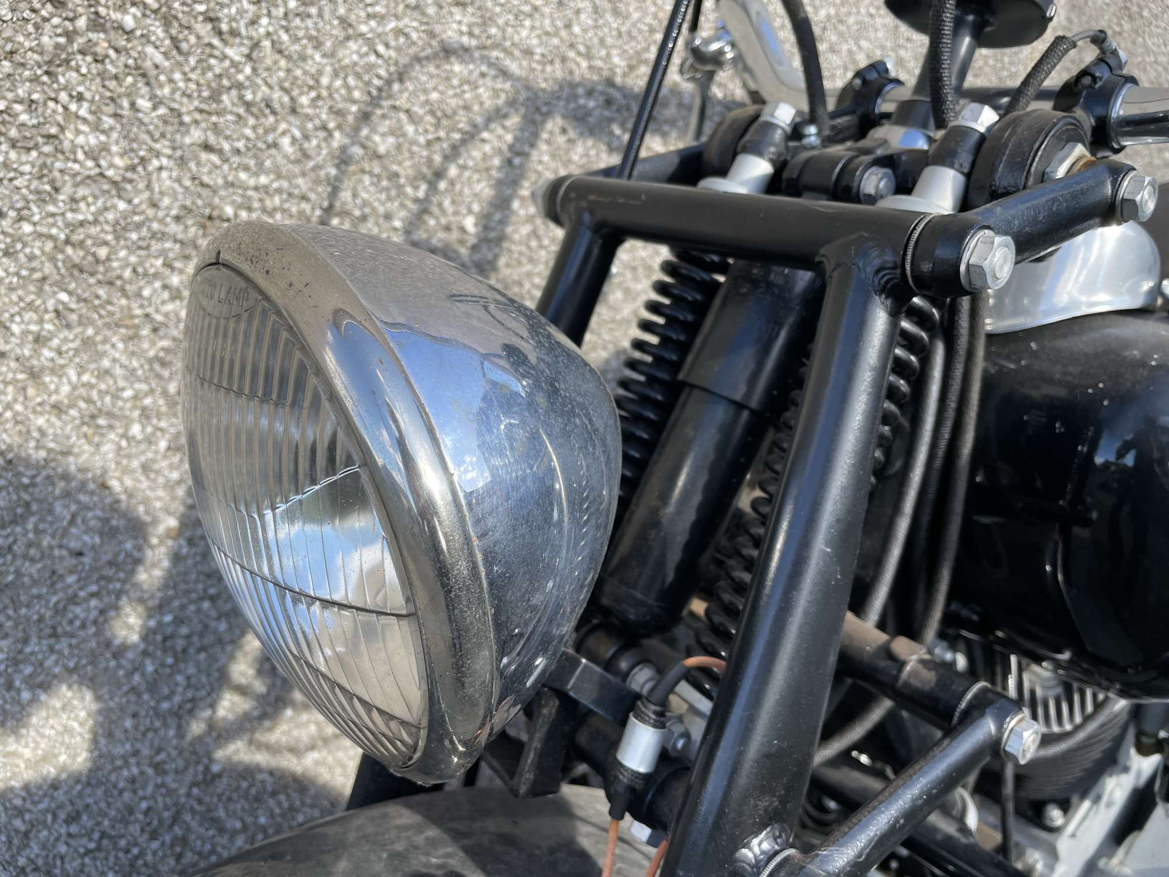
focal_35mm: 26
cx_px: 584
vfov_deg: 53.1
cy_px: 438
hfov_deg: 67.3
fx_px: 878
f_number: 1.6
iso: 32
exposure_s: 1/725
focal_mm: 4.2
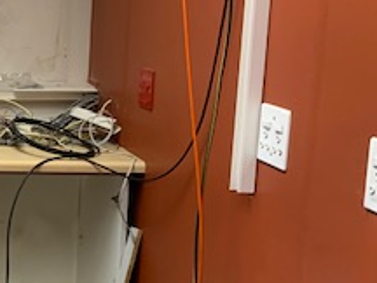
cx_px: -161
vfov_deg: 19.1
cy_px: 112
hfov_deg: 21.8
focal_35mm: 77
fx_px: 839
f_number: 1.8
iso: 100
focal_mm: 4.25
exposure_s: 1/50
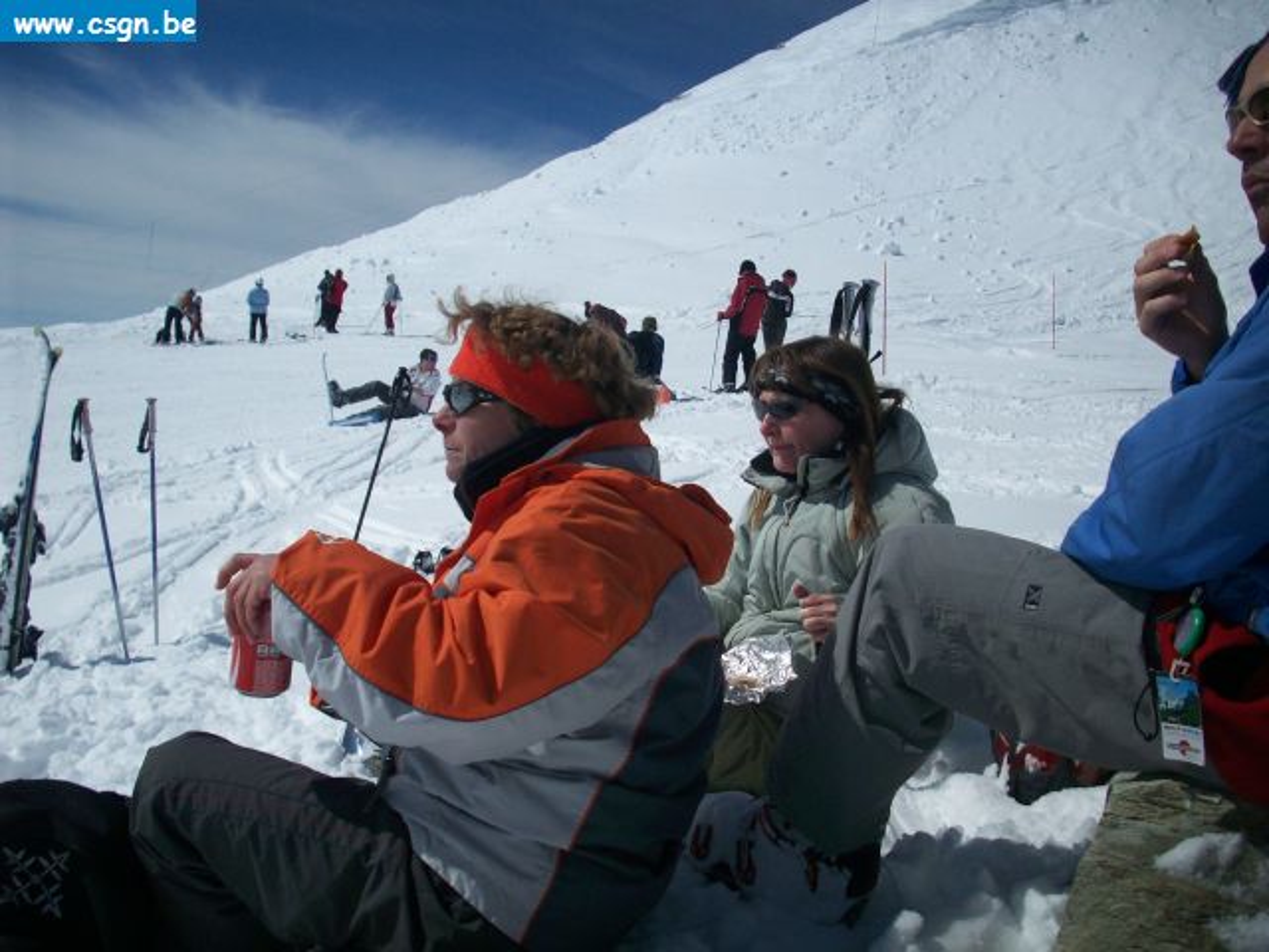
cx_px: 634
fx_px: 1356
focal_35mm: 37
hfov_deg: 50.1
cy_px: 476
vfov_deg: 38.7
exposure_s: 1/1401
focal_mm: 6.2
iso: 80
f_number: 5.6
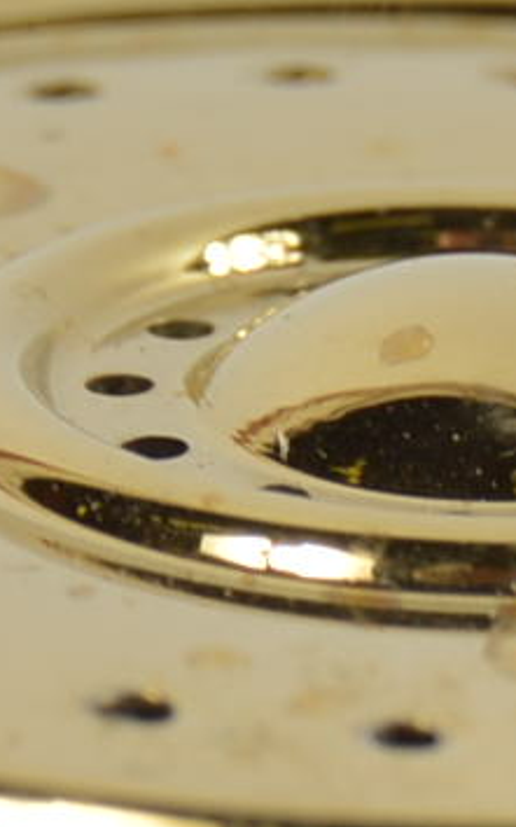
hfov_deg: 1.8
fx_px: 16086
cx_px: 813
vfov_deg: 2.9
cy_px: 1997
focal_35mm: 714
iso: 100
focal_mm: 55
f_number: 8
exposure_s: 1/80
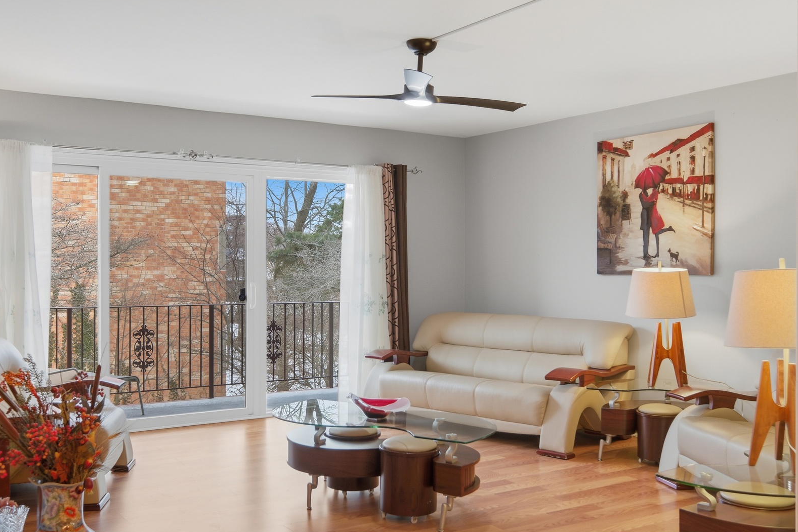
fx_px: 820
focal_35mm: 37
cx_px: 388
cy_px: 266
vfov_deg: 35.9
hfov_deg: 51.9
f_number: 7.1
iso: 800
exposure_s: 1/600
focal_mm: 24
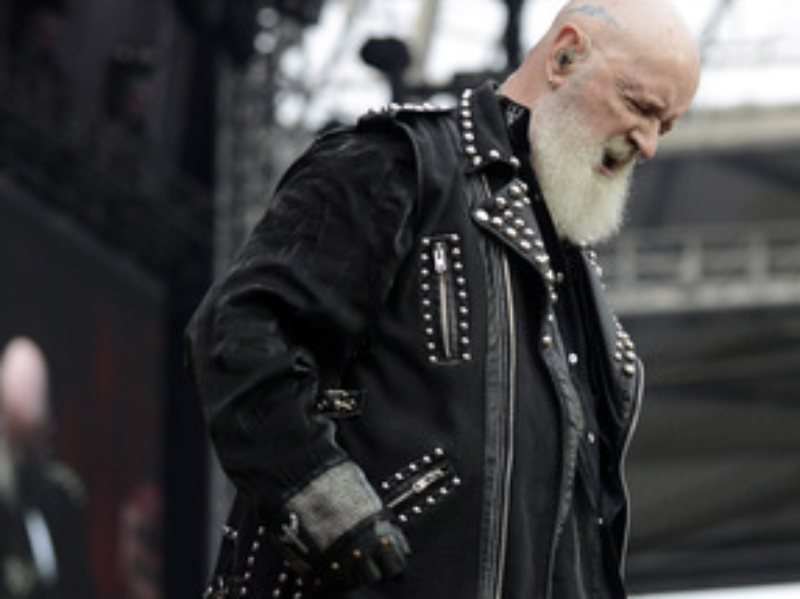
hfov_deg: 13.3
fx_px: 3419
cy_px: 334
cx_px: 553
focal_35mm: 148
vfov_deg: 10.0
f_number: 3.5
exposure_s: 1/800
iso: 400
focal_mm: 98
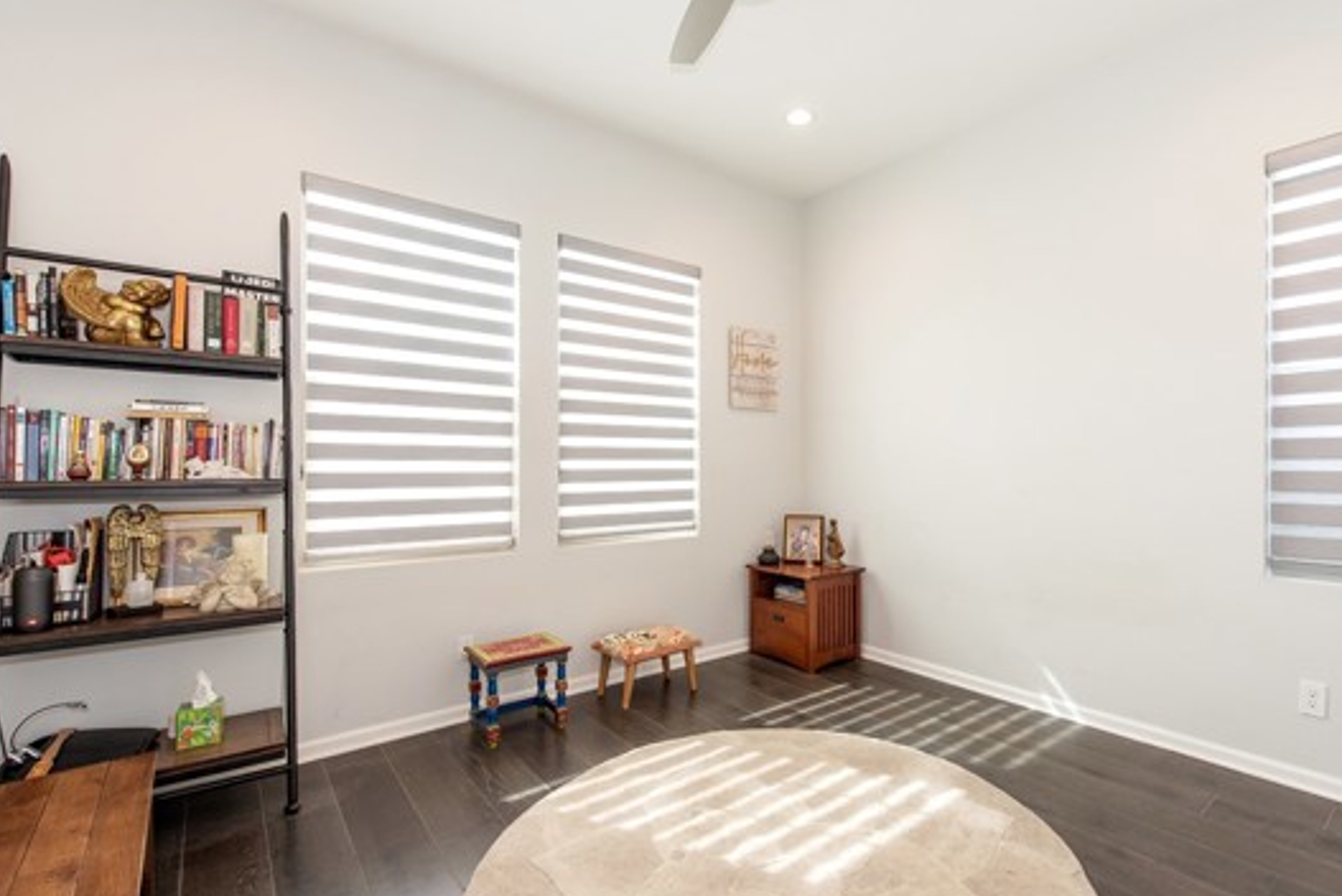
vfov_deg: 70.4
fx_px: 634
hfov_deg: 92.6
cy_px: 477
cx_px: 766
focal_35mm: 17
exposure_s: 1/125
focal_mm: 14
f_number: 5.6
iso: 640
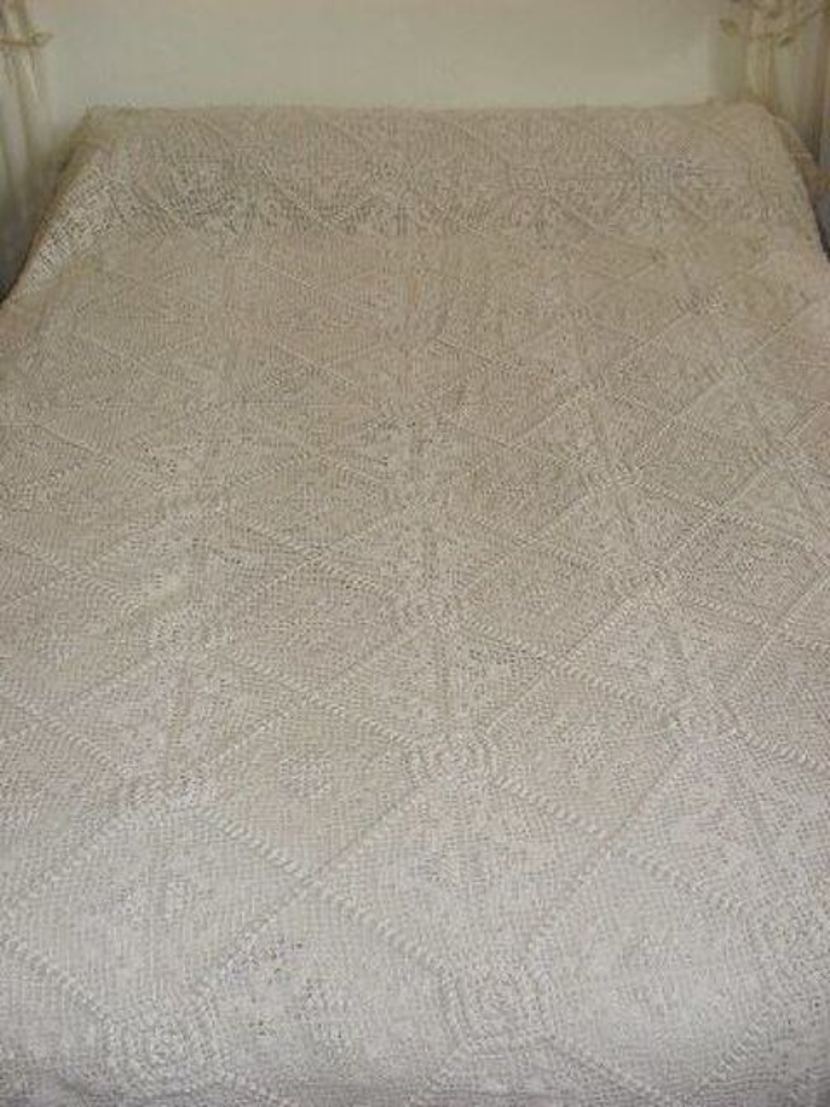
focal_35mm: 35
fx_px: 1119
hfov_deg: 40.7
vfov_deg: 52.6
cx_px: 415
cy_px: 554
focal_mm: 6.3
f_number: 3.2
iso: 160
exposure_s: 1/45
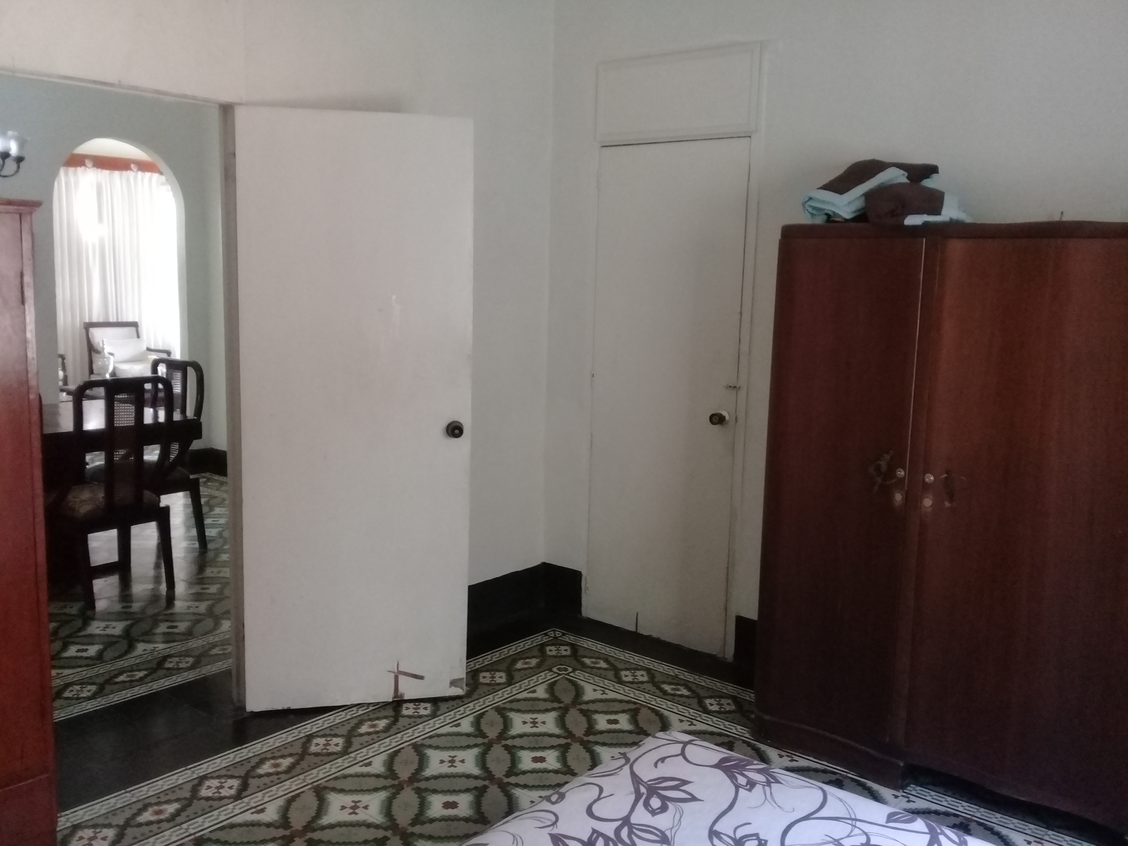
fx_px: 1010
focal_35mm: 31
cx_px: 564
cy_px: 423
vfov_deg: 45.4
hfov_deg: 58.4
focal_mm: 3.3
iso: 320
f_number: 2.2
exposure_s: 1/15
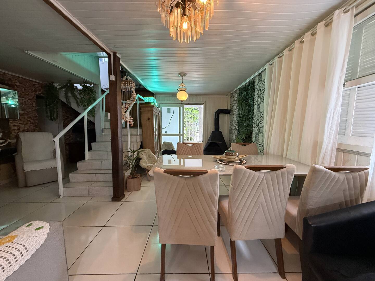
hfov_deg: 102.1
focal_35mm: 14
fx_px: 152
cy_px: 140
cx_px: 188
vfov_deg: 85.7
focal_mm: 2.22
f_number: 2.2
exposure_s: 1/60
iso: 500
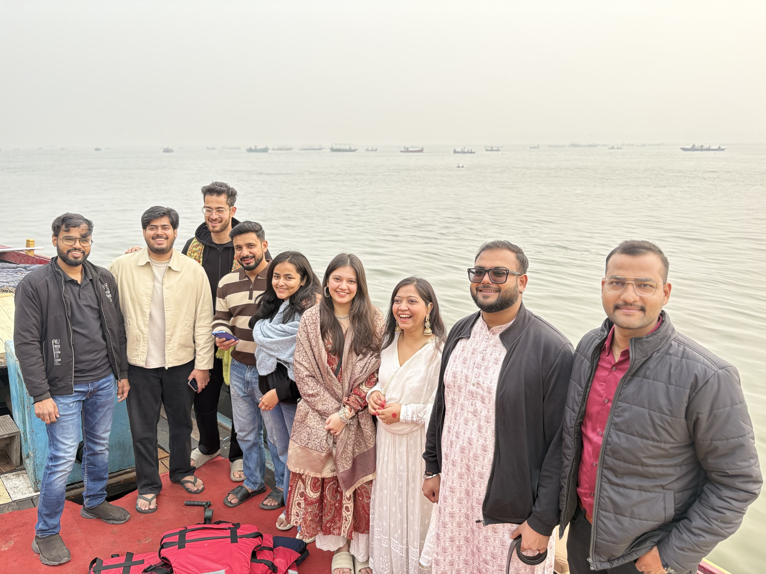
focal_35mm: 26
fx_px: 575
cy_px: 287
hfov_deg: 67.3
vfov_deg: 53.1
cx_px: 383
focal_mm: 5.96
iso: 64
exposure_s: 1/262
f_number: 1.6
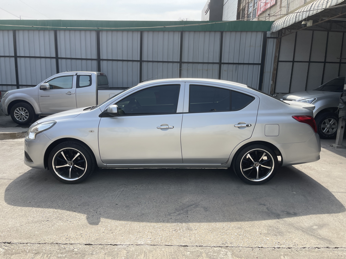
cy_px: 130
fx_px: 250
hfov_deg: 69.4
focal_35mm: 25
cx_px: 173
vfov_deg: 54.9
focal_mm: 5.1
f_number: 1.6
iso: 32
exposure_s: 1/2012
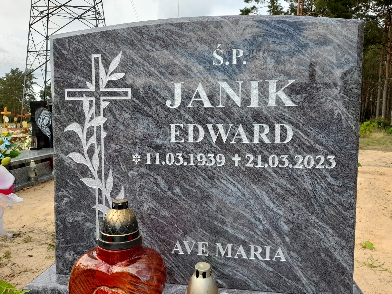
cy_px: 147
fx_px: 283
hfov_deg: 69.4
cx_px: 196
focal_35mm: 25
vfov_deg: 54.9
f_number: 2
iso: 20
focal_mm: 4.6
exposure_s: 1/205
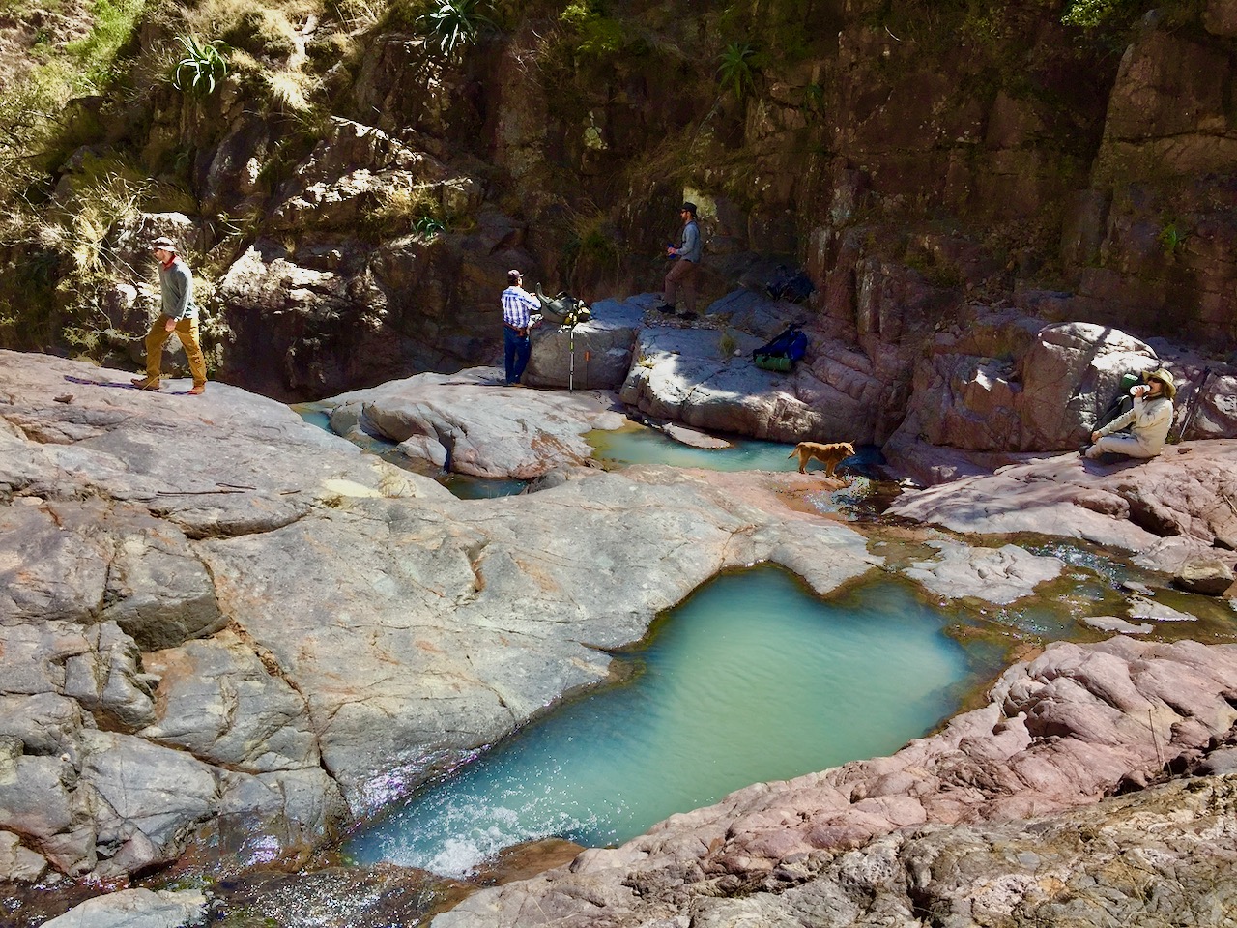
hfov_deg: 61.7
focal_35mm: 29
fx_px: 1036
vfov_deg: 48.2
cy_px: 464
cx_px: 618
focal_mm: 4.15
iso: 32
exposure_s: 1/1721
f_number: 2.2
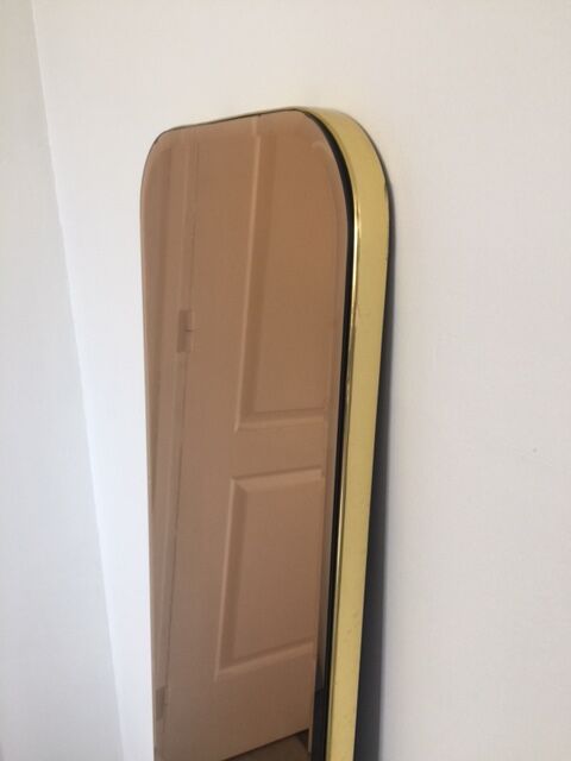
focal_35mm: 29
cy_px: 380
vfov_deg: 61.7
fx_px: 638
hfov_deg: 48.2
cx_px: 286
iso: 50
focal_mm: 4.15
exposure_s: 1/33
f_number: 2.2
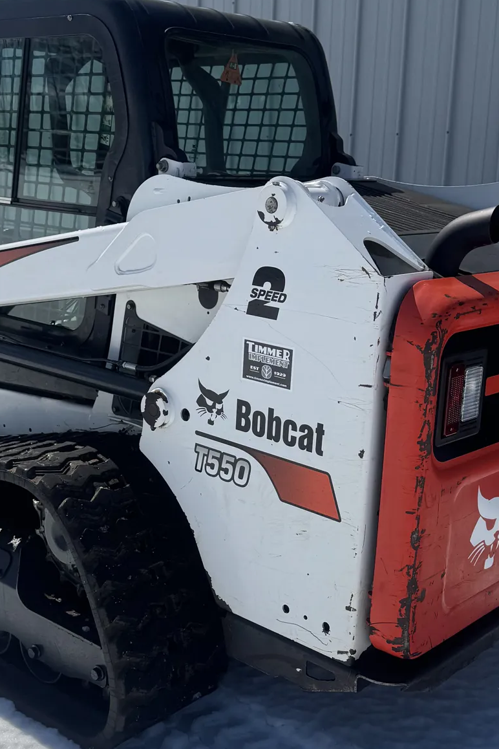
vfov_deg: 42.7
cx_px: 221
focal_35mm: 46
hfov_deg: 29.2
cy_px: 411
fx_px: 956
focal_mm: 6.76
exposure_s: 1/10417
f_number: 1.78
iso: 80
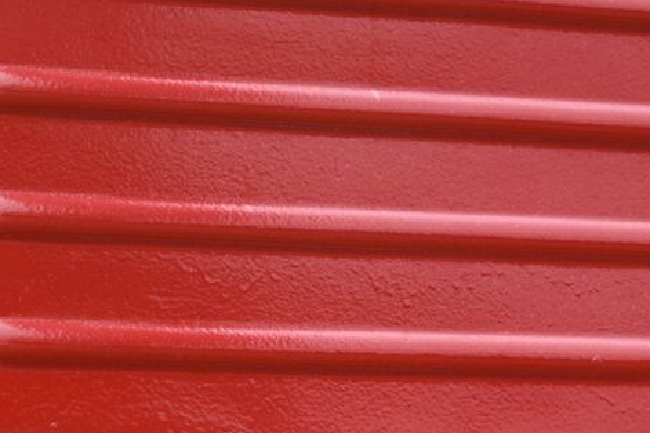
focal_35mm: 224
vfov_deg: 6.1
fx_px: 4051
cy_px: 552
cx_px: 410
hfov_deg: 9.2
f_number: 8
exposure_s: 1/250
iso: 320
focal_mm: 55
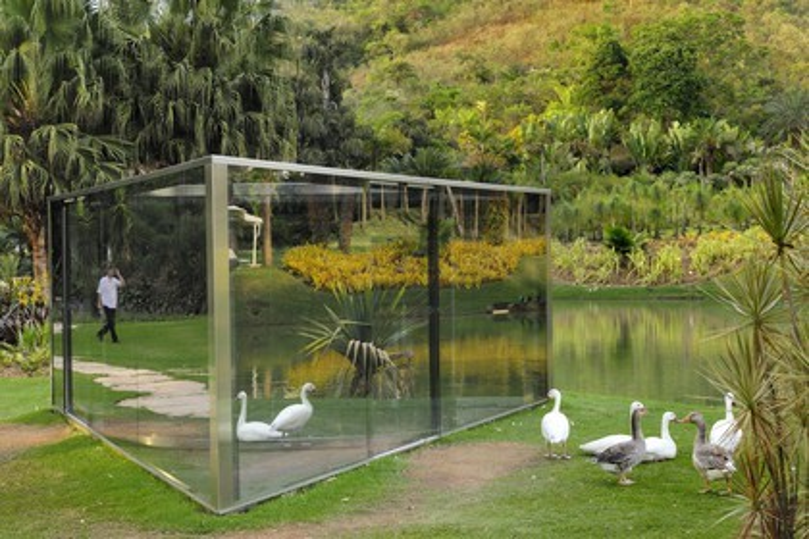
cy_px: 270
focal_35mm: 63
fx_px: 1416
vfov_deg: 21.6
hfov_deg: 31.9
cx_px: 404
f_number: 8
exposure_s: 1/15
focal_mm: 42
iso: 100
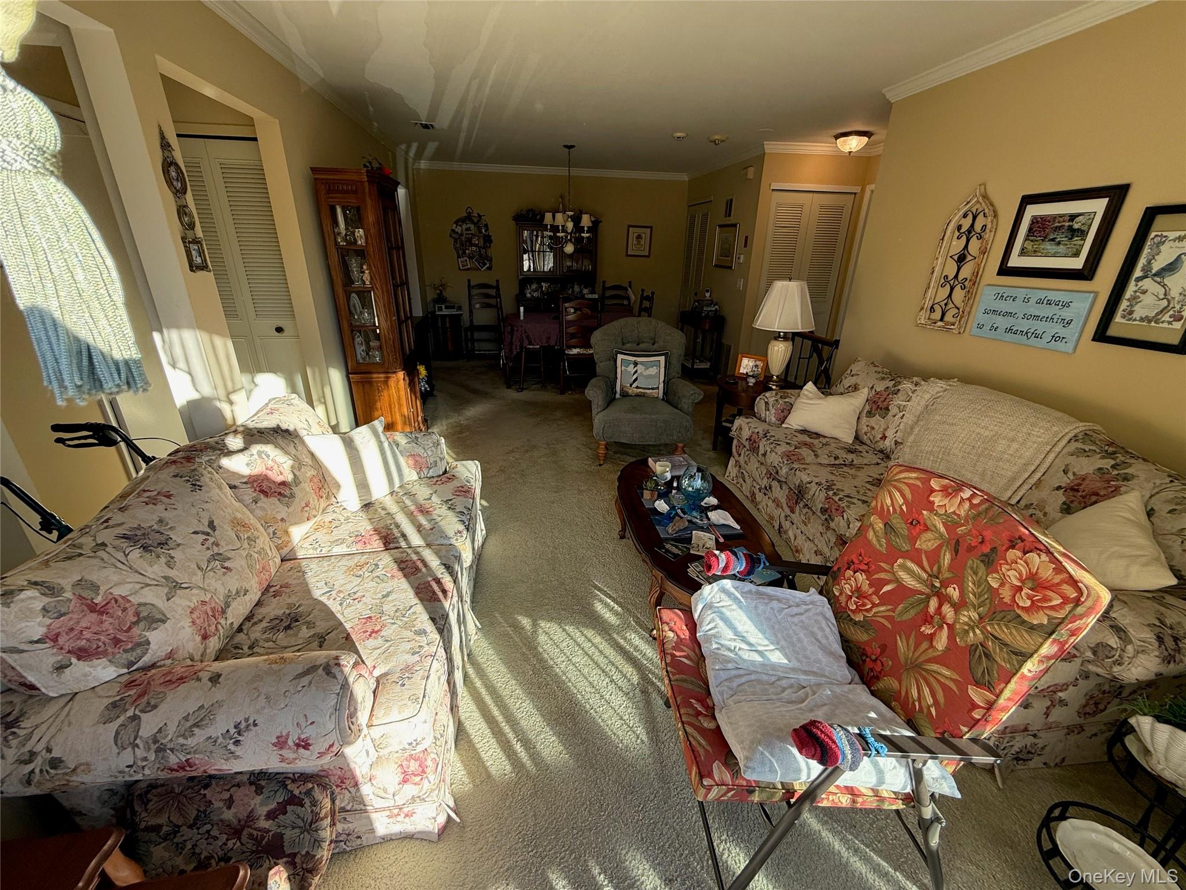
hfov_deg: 102.1
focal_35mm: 14
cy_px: 445
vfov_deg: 85.7
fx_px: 480
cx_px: 593
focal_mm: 2.22
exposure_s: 1/139
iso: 64
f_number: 2.2
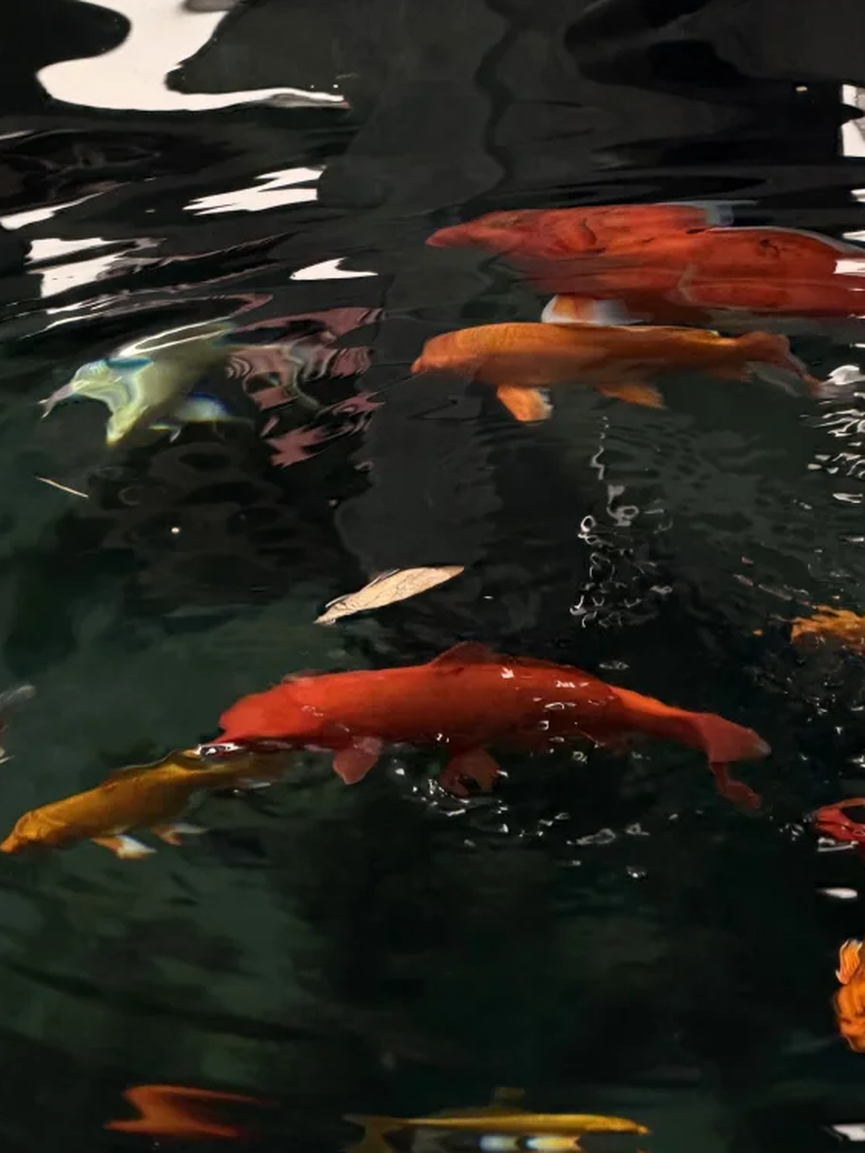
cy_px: 927
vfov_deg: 10.3
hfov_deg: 7.7
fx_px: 6393
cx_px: 507
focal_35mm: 192
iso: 125
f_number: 2.8
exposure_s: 1/121
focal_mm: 16.89
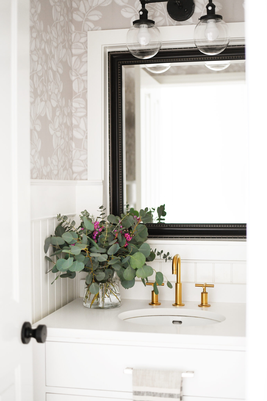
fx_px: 556
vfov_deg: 39.6
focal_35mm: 50
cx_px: 134
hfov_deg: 27.0
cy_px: 200
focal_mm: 50
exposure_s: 1/60
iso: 1600
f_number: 1.8
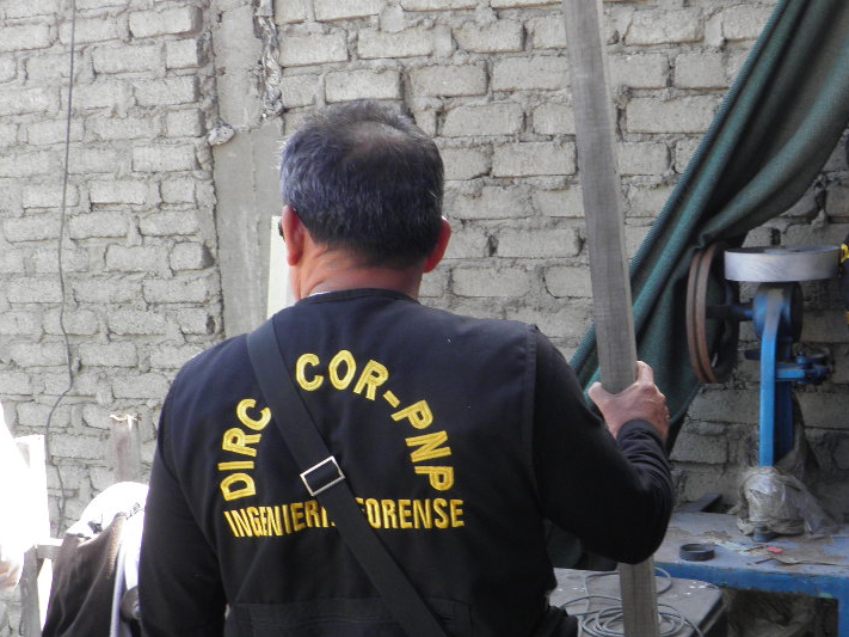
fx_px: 1324
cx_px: 432
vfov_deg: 26.9
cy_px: 421
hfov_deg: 35.5
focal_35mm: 54
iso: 50
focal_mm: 5.5
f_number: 3.7
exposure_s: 1/60
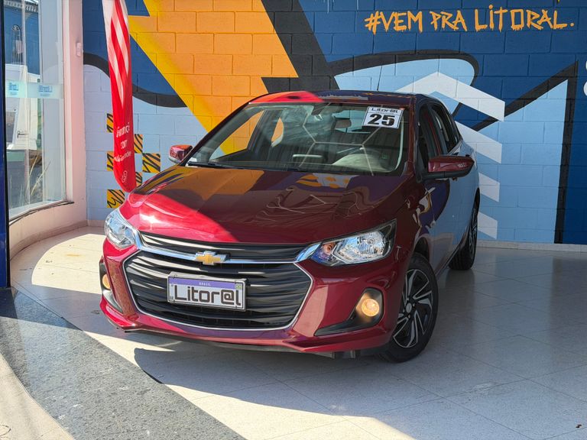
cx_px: 294
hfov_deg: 39.7
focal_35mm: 48
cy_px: 220
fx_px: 814
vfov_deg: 30.3
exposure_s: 1/615
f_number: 1.78
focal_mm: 6.76
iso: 100
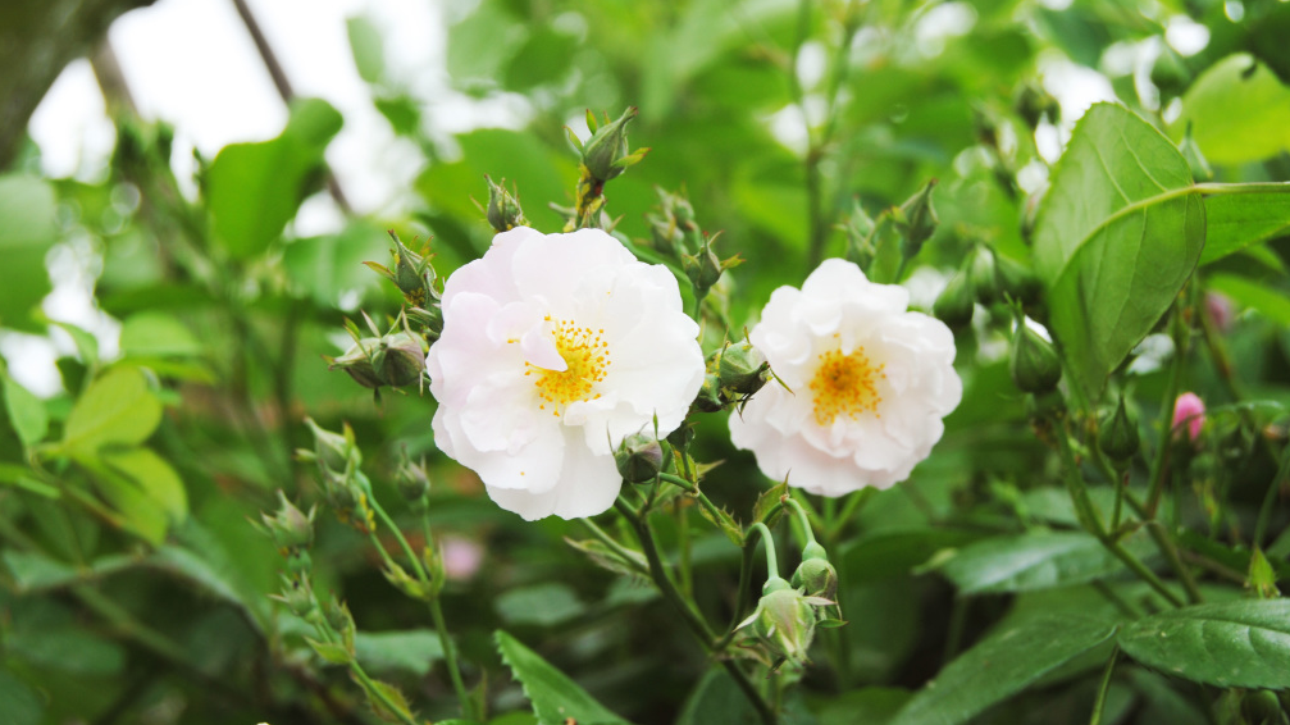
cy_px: 352
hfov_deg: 32.8
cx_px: 639
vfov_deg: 18.8
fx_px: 2189
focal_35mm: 64
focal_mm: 40
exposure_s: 1/100
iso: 100
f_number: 8
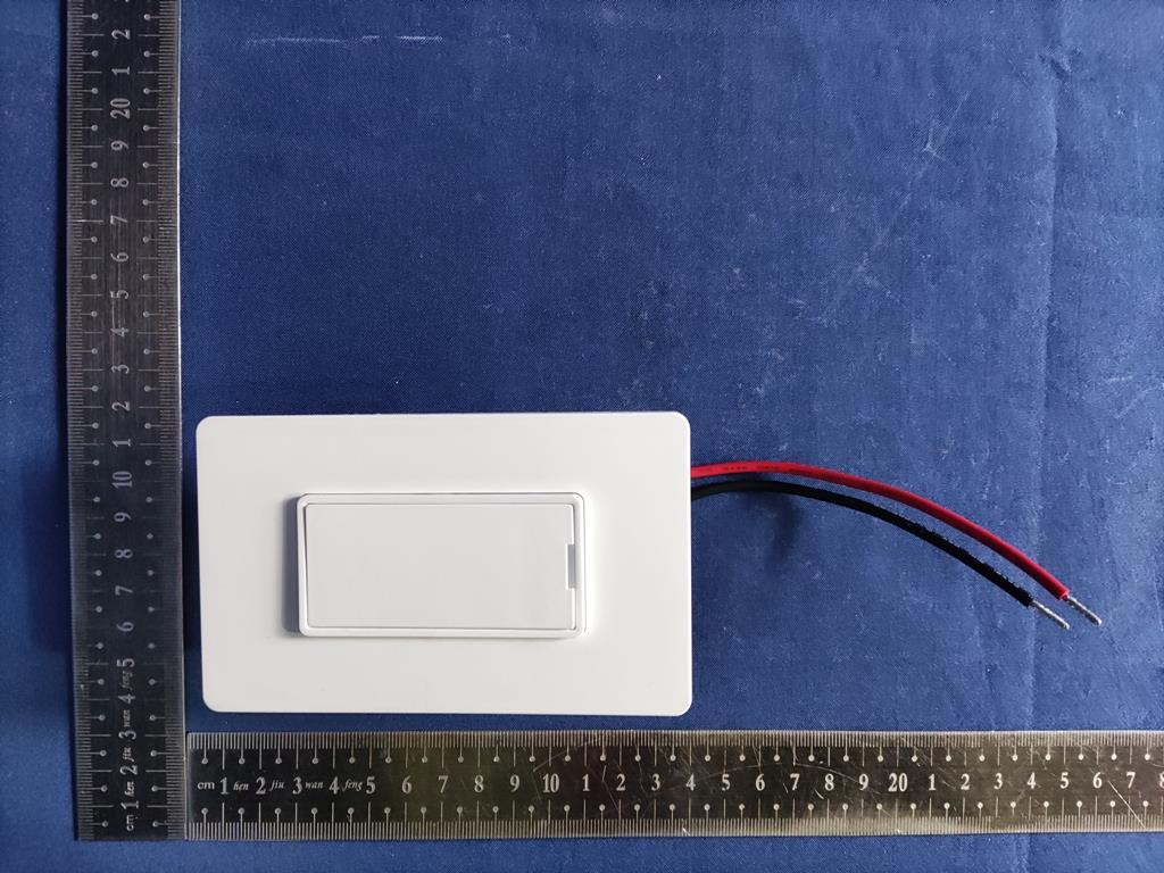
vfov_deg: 54.9
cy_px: 436
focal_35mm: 25
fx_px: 841
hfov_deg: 69.4
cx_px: 582
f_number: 1.79
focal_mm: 4.71
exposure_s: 1/50
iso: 815
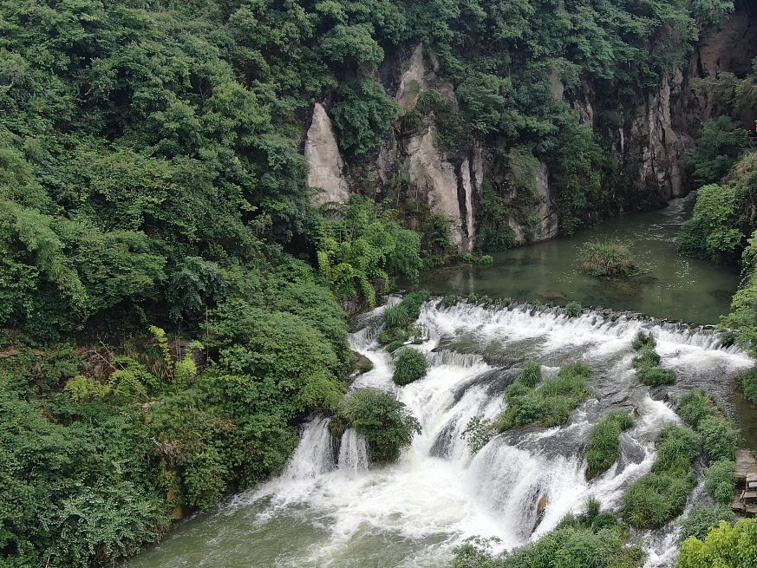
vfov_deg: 32.7
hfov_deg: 42.4
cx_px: 499
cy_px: 368
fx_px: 962
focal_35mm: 44
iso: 100
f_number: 3.1
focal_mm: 5.45
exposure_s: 1/120
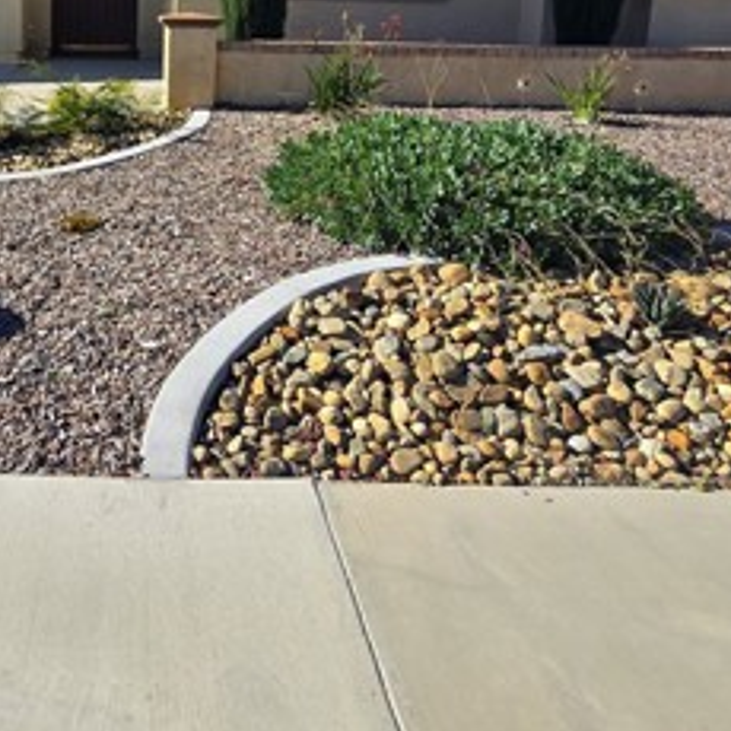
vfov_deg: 47.7
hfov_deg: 48.3
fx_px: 765
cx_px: 149
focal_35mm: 32
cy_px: 124
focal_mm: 2.2
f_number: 2.2
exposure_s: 1/2384
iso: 50
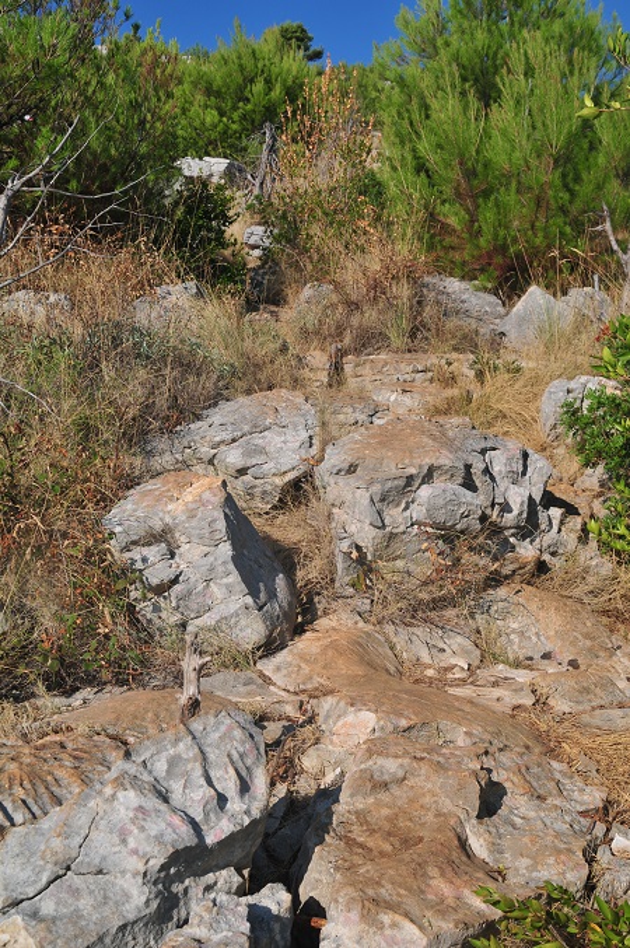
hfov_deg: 30.8
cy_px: 474
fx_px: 1144
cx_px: 315
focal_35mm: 44
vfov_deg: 45.0
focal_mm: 29
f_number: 11
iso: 200
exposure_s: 1/500
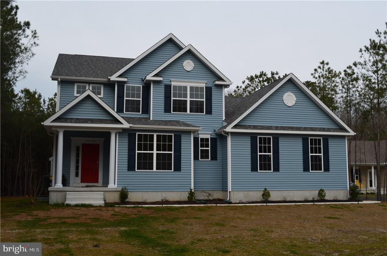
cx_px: 194
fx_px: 418
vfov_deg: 34.1
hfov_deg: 49.6
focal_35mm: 39
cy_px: 128
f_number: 11
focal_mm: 26
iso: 125
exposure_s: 1/125
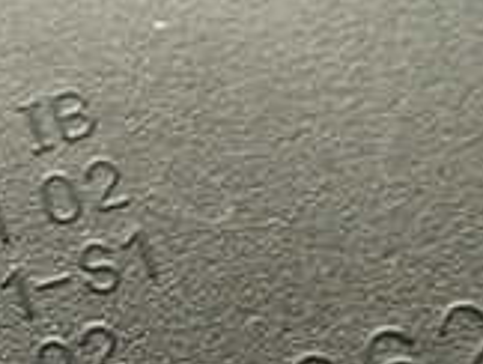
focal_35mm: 111
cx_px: -125
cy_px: 379
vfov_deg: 13.2
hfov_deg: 16.8
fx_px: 1551
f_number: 2.3
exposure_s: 1/100
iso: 800
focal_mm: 5.4
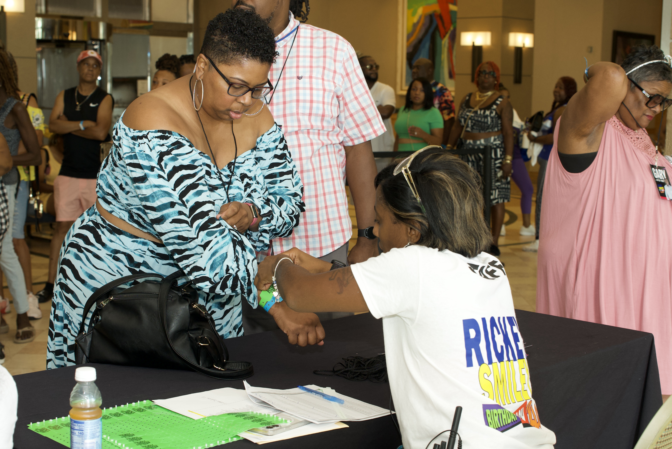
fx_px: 971
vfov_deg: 26.0
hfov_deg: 38.2
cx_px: 336
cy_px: 224
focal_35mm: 52
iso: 640
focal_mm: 35
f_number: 4.5
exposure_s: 1/250
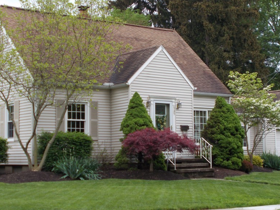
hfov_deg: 25.3
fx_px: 623
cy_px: 103
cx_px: 138
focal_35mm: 77
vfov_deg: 19.1
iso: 80
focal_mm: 10.3
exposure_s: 1/125
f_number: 4.9
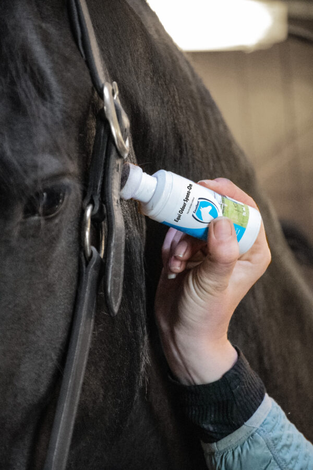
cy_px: 235
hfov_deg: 7.9
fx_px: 2269
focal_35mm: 174
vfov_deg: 11.8
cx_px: 156
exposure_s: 1/200
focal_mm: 116
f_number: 5.6
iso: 18000
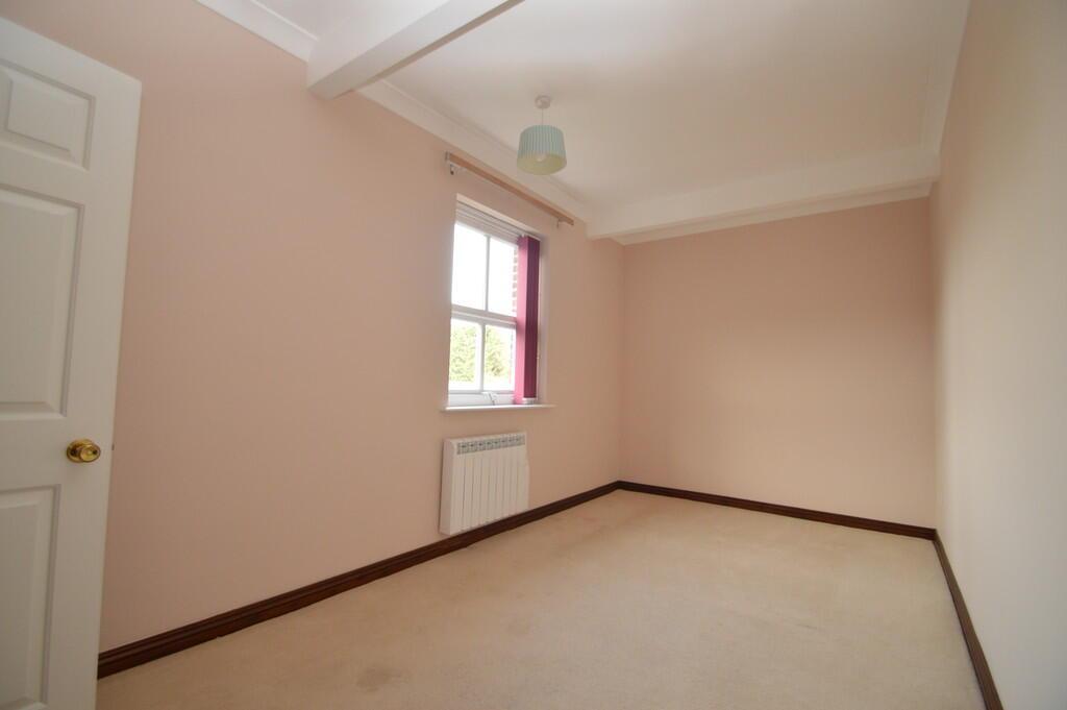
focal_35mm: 15
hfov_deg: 100.4
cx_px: 534
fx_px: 444
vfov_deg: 77.2
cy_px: 355
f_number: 3.5
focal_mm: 10
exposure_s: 1/60
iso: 450
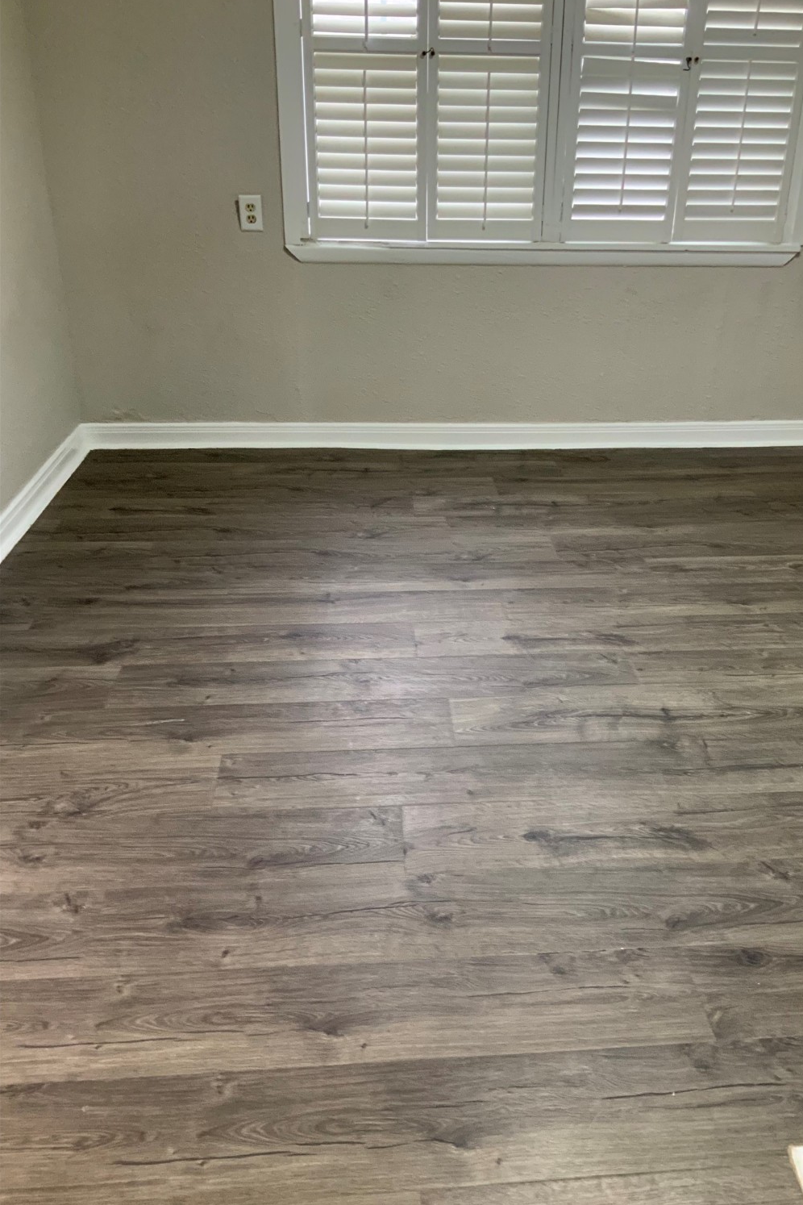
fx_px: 1037
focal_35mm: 31
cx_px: 464
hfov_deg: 42.2
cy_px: 589
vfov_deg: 60.3
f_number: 1.8
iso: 160
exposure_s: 1/60
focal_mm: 3
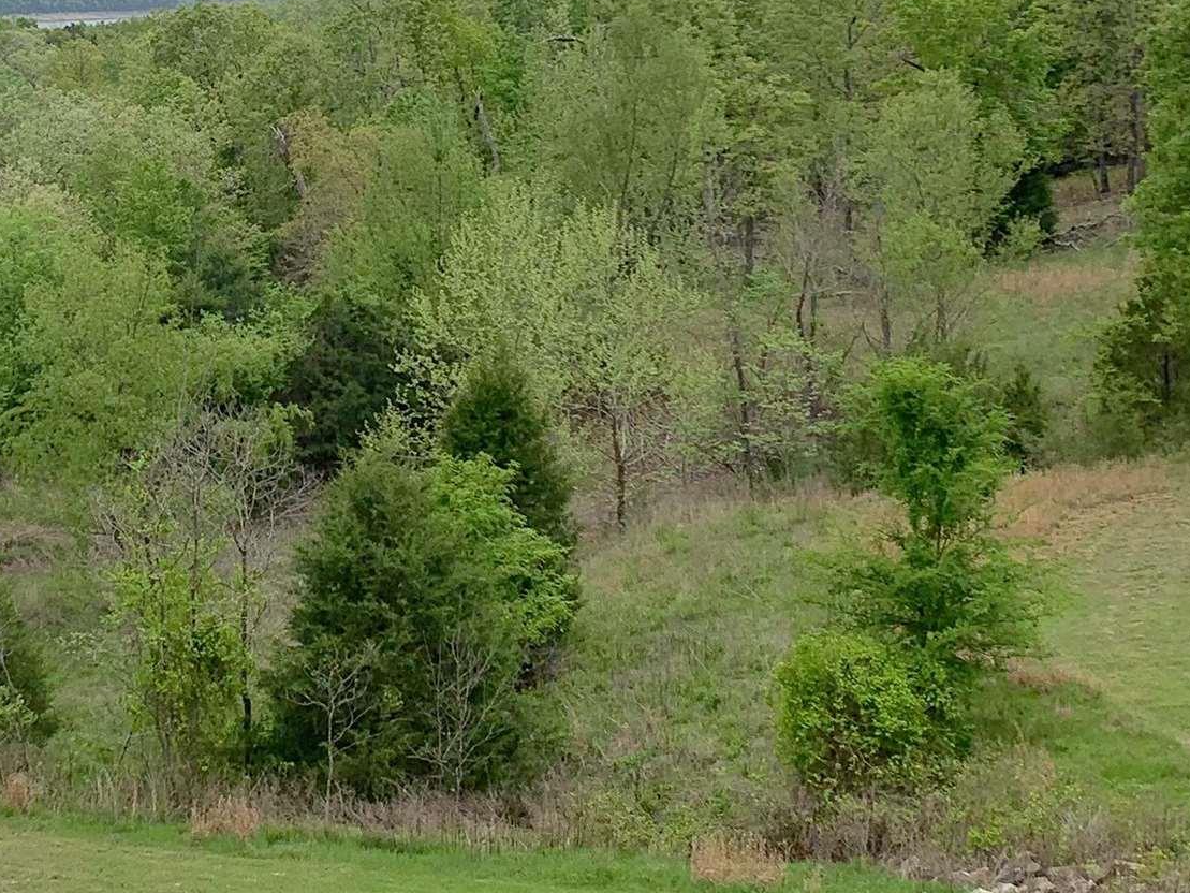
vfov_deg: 20.0
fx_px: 2475
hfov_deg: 26.4
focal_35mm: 72
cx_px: 201
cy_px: 52
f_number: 1.8
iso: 25
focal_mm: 4.25
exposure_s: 1/1779
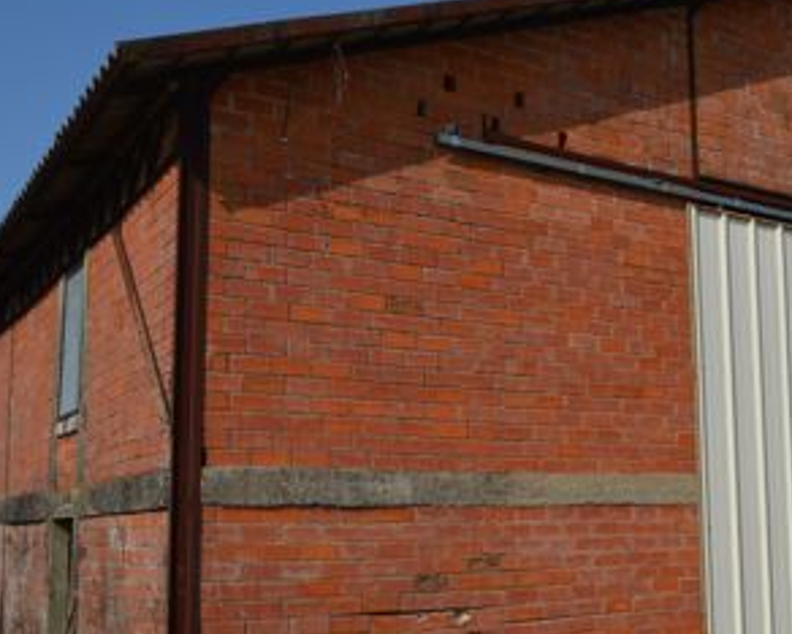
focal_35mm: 44
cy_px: 423
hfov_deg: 40.7
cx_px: 593
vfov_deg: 33.8
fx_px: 1035
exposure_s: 1/320
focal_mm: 13
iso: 100
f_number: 9
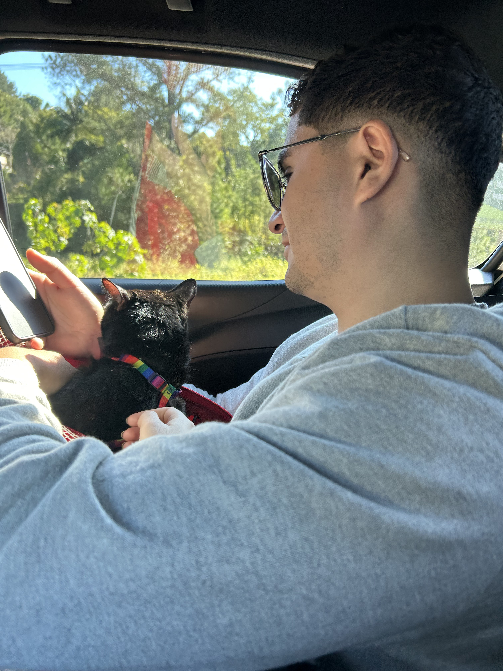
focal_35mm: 26
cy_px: 336
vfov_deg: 67.3
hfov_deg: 53.1
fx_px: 504
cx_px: 252
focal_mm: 5.7
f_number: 1.5
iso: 40
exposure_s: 1/290
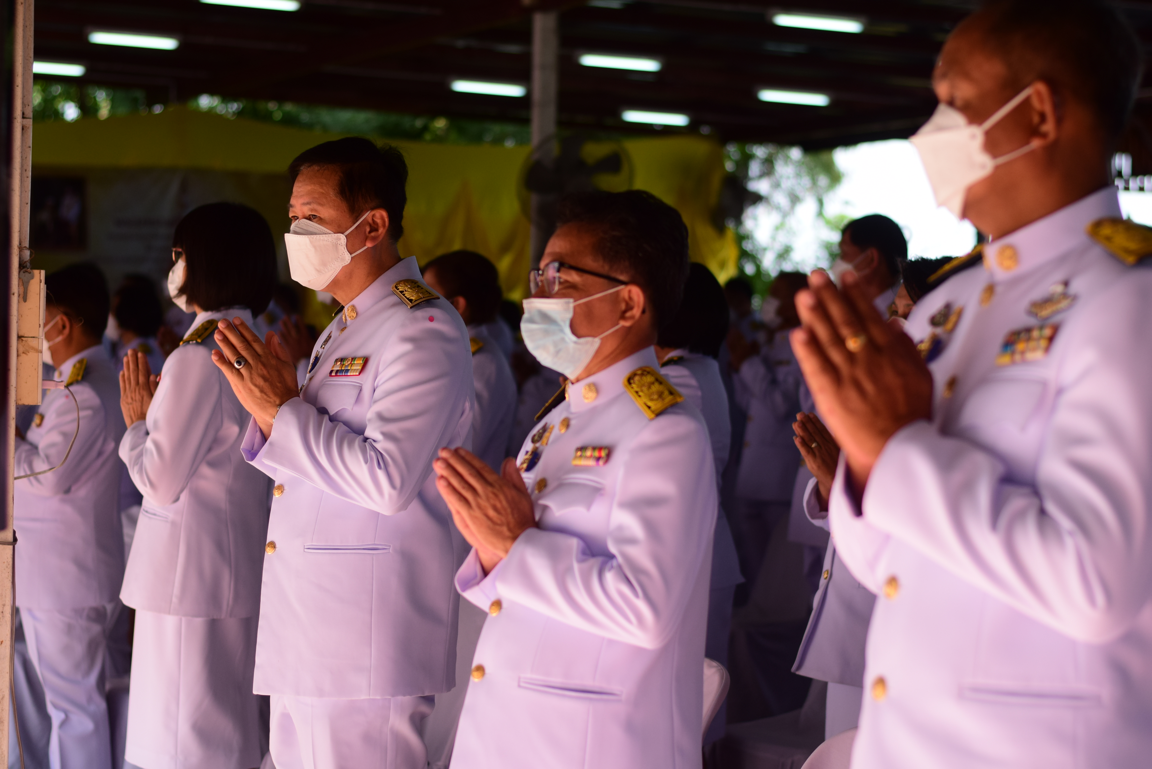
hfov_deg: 27.0
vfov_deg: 18.2
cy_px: 384
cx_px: 576
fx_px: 2400
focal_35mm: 75
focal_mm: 50
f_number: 2.8
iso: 320
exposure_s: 1/1600
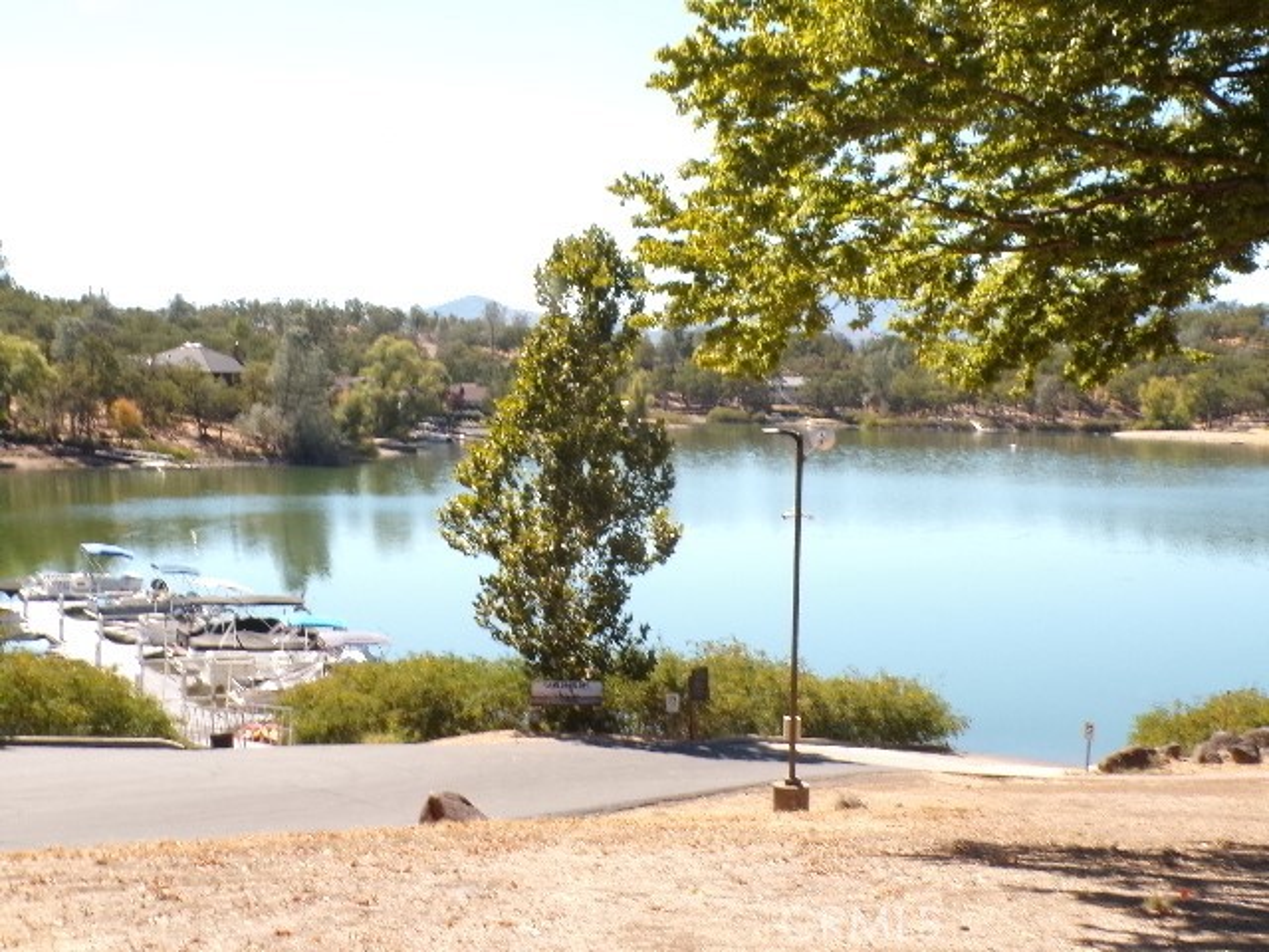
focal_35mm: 49
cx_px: 634
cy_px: 476
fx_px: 1796
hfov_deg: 38.9
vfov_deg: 29.7
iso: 100
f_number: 9.2
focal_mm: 8.7
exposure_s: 1/60
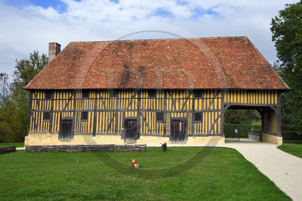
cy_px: 100
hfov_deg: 54.5
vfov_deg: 37.8
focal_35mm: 35
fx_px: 293
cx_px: 151
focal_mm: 35
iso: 200
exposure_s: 1/250
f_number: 10
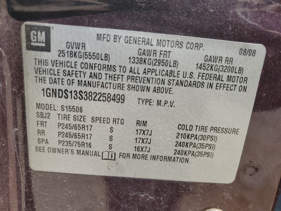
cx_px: 140
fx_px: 211
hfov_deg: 67.3
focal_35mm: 26
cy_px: 106
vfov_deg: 53.1
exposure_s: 1/714
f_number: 1.5
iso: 50
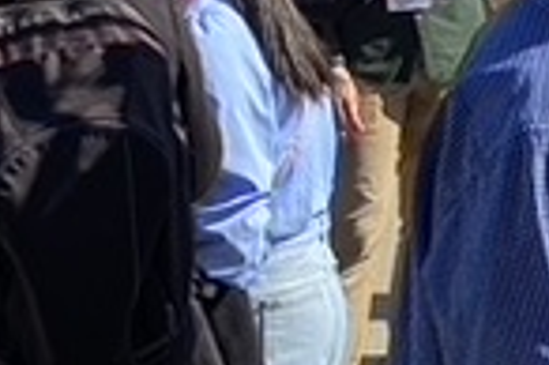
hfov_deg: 10.8
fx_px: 2894
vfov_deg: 7.2
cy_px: -53
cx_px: 320
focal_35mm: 190
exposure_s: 1/1135
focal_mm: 4.25
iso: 32
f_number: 1.8
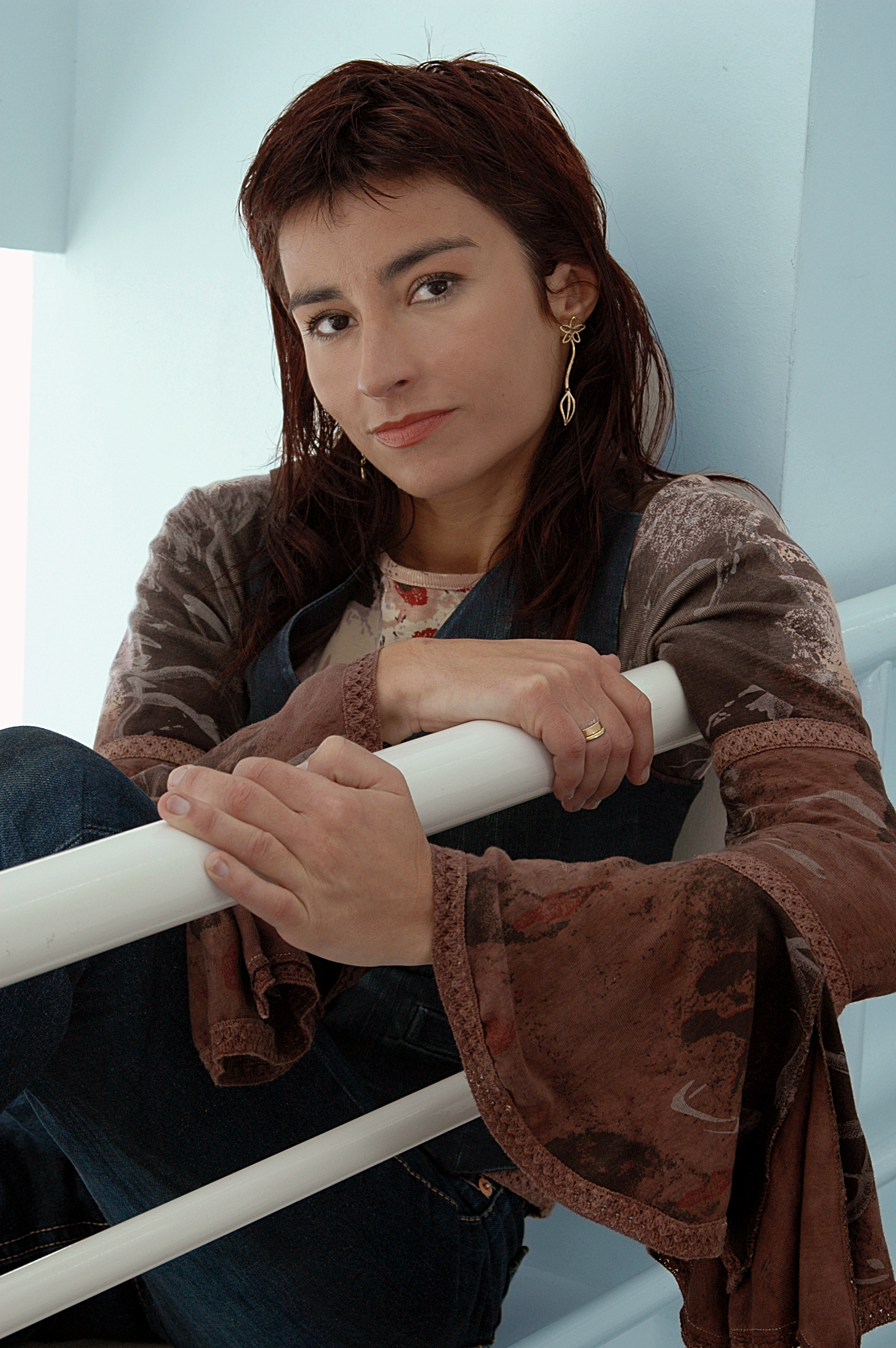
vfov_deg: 22.6
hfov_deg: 15.2
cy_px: 674
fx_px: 3366
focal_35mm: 90
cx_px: 448
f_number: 6.3
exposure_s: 1/160
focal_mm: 60
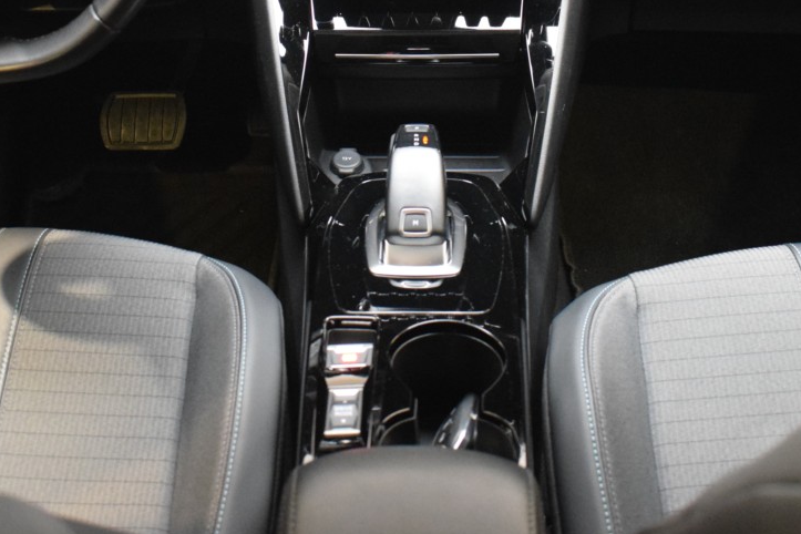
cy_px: 20
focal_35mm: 56
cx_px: 420
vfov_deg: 23.3
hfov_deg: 35.6
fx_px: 1246
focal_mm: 18
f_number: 3.5
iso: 3200
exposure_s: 1/25
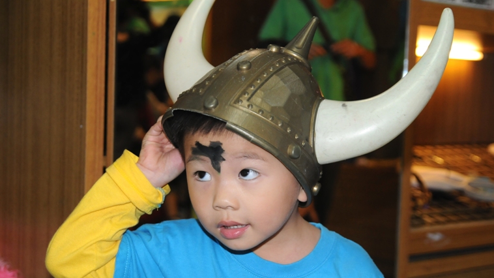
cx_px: 259
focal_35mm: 75
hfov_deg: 28.4
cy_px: 167
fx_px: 976
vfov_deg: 16.2
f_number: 4
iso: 800
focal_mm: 45
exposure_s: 1/60
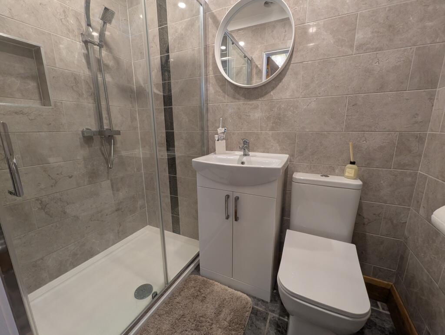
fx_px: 167
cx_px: 222
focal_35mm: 13
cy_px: 168
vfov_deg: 90.1
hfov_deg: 106.1
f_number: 2.2
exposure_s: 1/23.8
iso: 237
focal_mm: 1.95
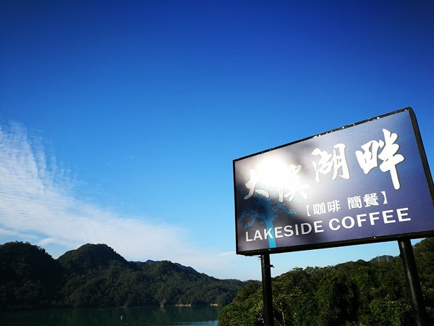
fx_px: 339
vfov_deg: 51.4
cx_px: 217
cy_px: 163
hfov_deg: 65.3
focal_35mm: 27
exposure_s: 1/769
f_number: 2.2
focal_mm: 4.5
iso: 50
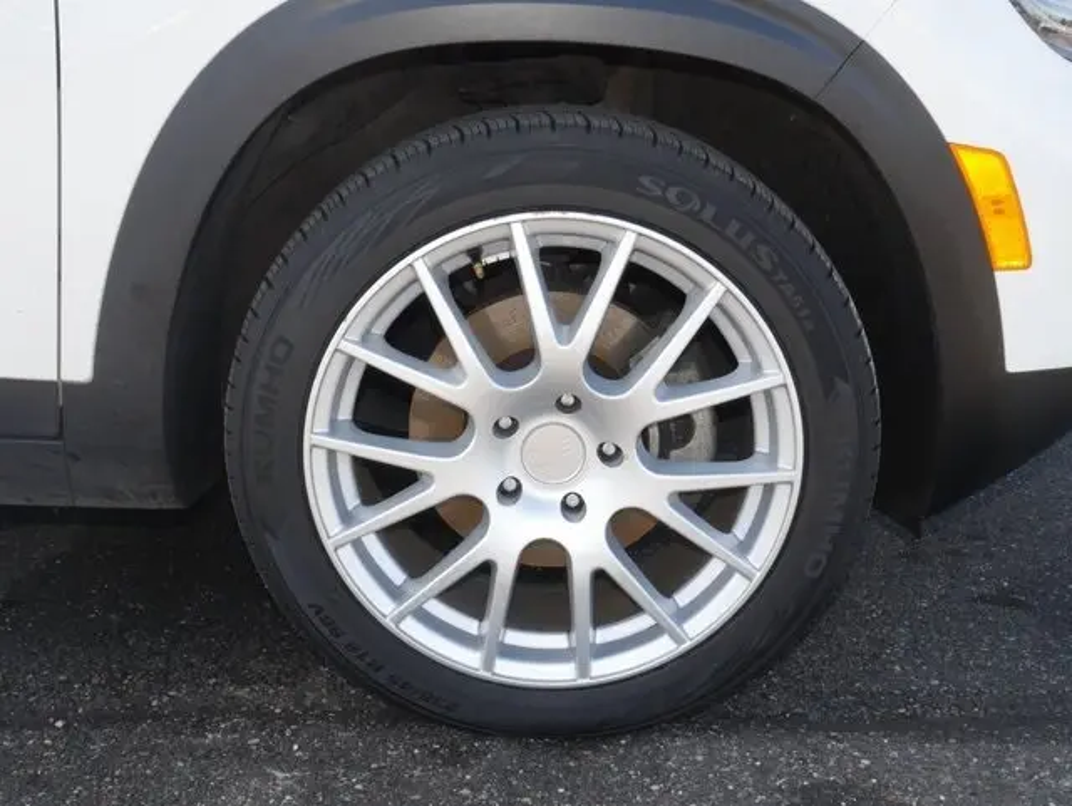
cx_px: 536
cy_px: 403
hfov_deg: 41.2
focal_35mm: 46
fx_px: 1426
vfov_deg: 31.6
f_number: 20
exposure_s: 1/60
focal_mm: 23
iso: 1000
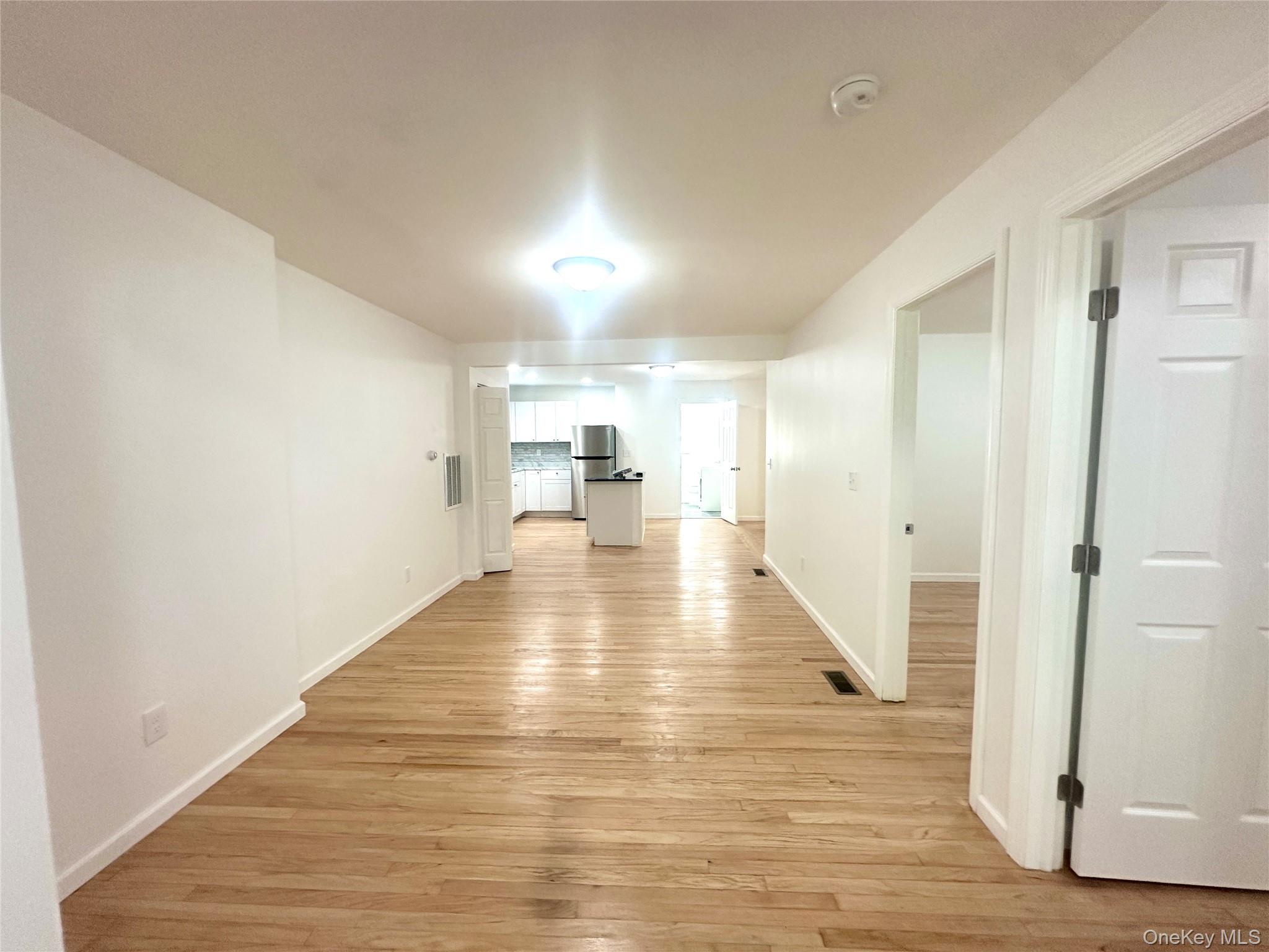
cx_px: 634
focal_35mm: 14
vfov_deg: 85.7
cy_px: 476
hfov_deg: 102.1
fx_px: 513
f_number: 2.2
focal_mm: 2.22
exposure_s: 1/120
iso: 200
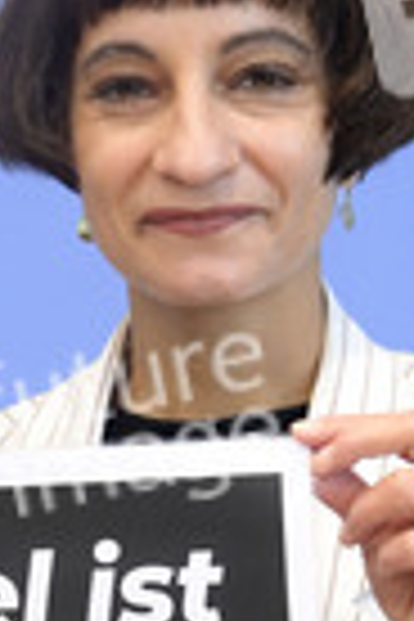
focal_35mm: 180
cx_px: 180
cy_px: 666
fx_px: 3105
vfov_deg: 11.3
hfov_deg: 7.6
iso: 4000
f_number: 5
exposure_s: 1/320
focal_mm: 62
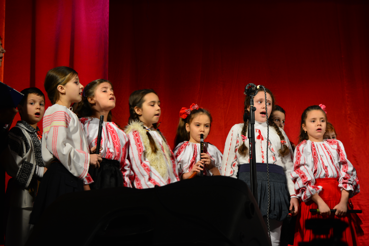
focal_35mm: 68
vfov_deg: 20.2
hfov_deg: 29.9
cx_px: 184
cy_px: 123
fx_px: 692
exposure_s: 1/30
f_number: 5.6
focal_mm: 45
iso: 500
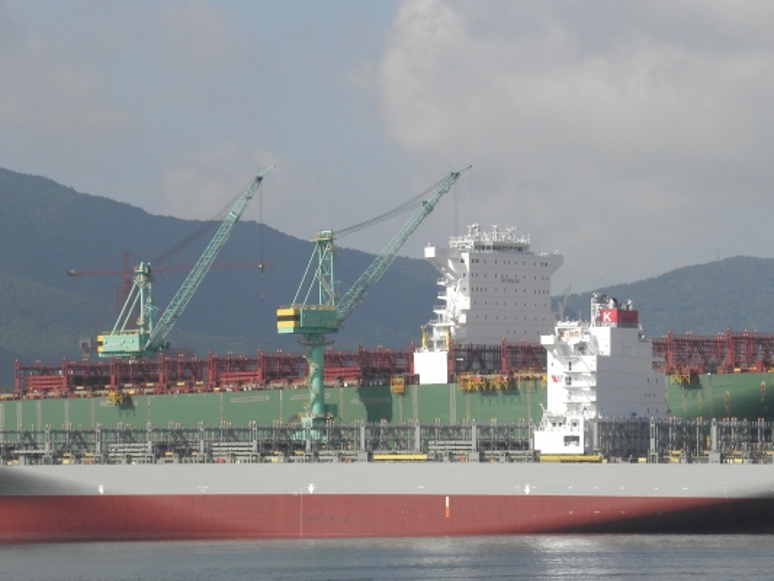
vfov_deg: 7.5
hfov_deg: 10.0
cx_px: 417
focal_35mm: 198
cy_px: 336
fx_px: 4428
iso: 64
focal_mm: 23.64
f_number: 5.6
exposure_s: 1/320
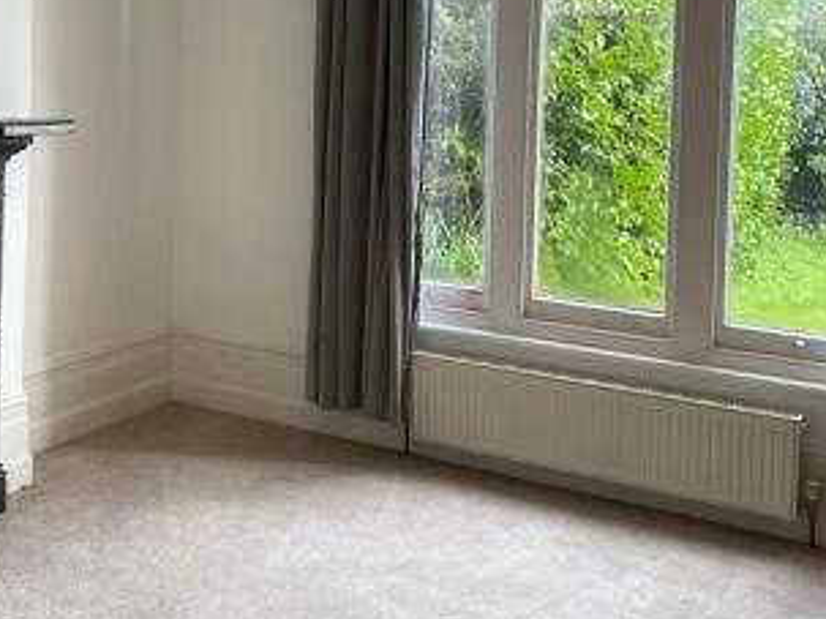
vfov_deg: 28.3
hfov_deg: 36.6
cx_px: 143
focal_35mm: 50
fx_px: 1193
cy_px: 94
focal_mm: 4.2
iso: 100
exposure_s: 1/121
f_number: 1.6
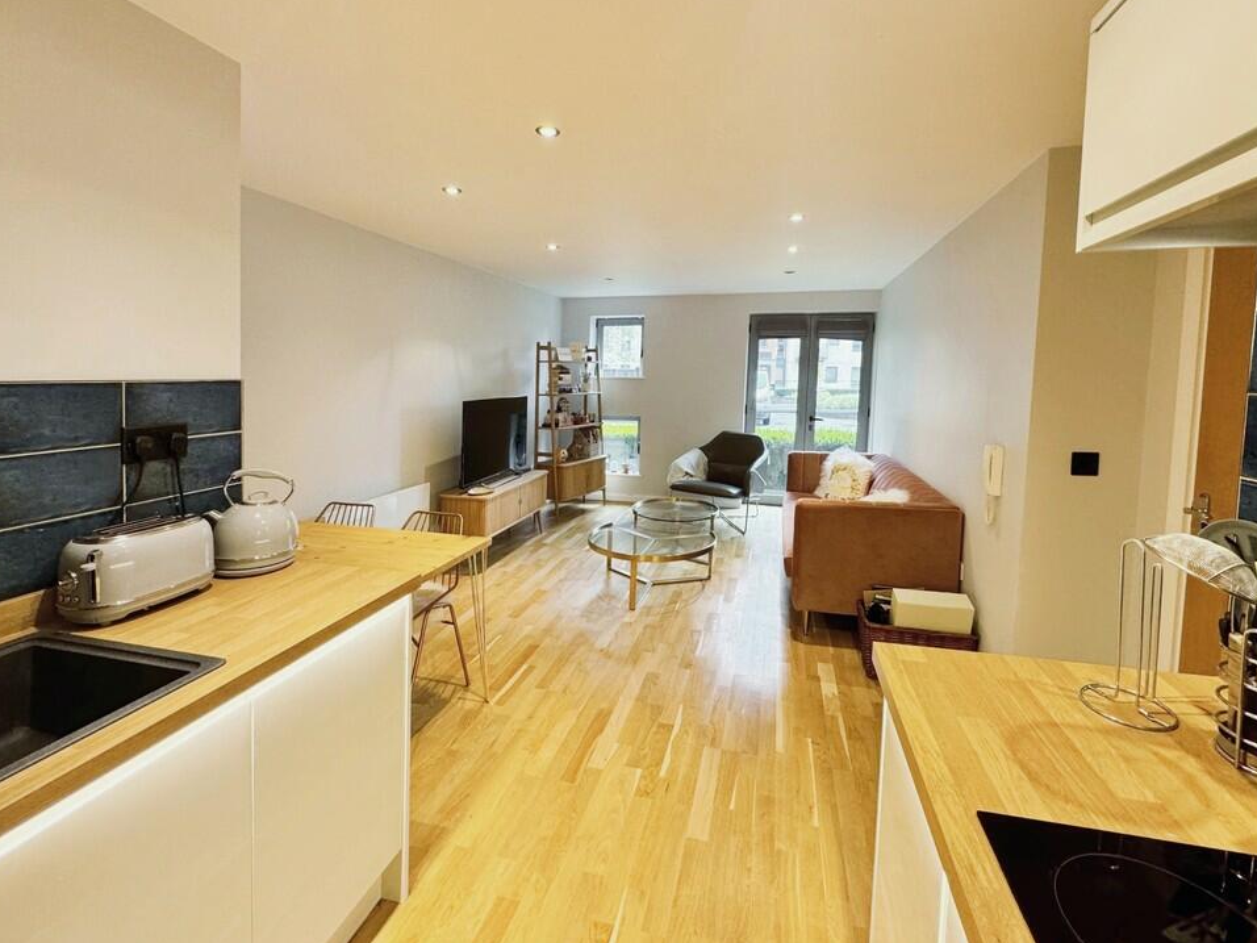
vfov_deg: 81.7
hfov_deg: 98.1
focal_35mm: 15
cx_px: 661
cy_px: 454
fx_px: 545
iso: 200
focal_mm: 2.22
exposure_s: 1/50
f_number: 2.2
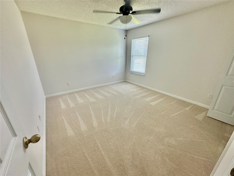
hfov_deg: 102.1
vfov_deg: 85.7
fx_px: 95
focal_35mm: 14
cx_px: 117
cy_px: 88
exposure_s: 1/60
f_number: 2.2
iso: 160
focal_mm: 2.22
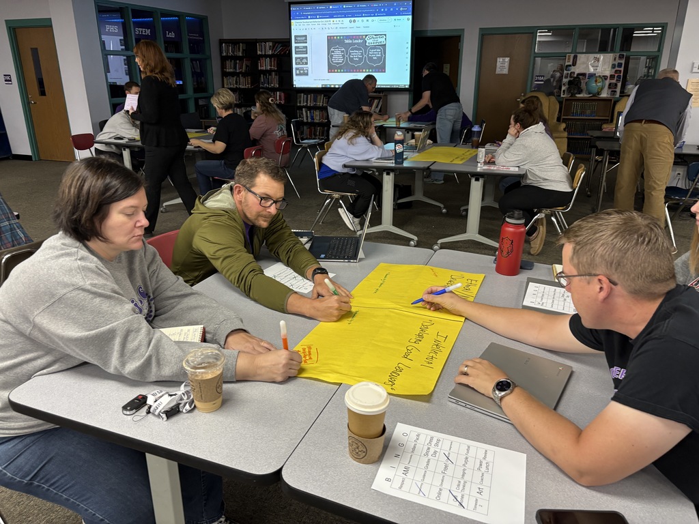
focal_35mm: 26
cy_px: 262
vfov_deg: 53.1
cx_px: 350
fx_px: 525
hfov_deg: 67.3
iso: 160
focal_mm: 5.96
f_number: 1.6
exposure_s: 1/60
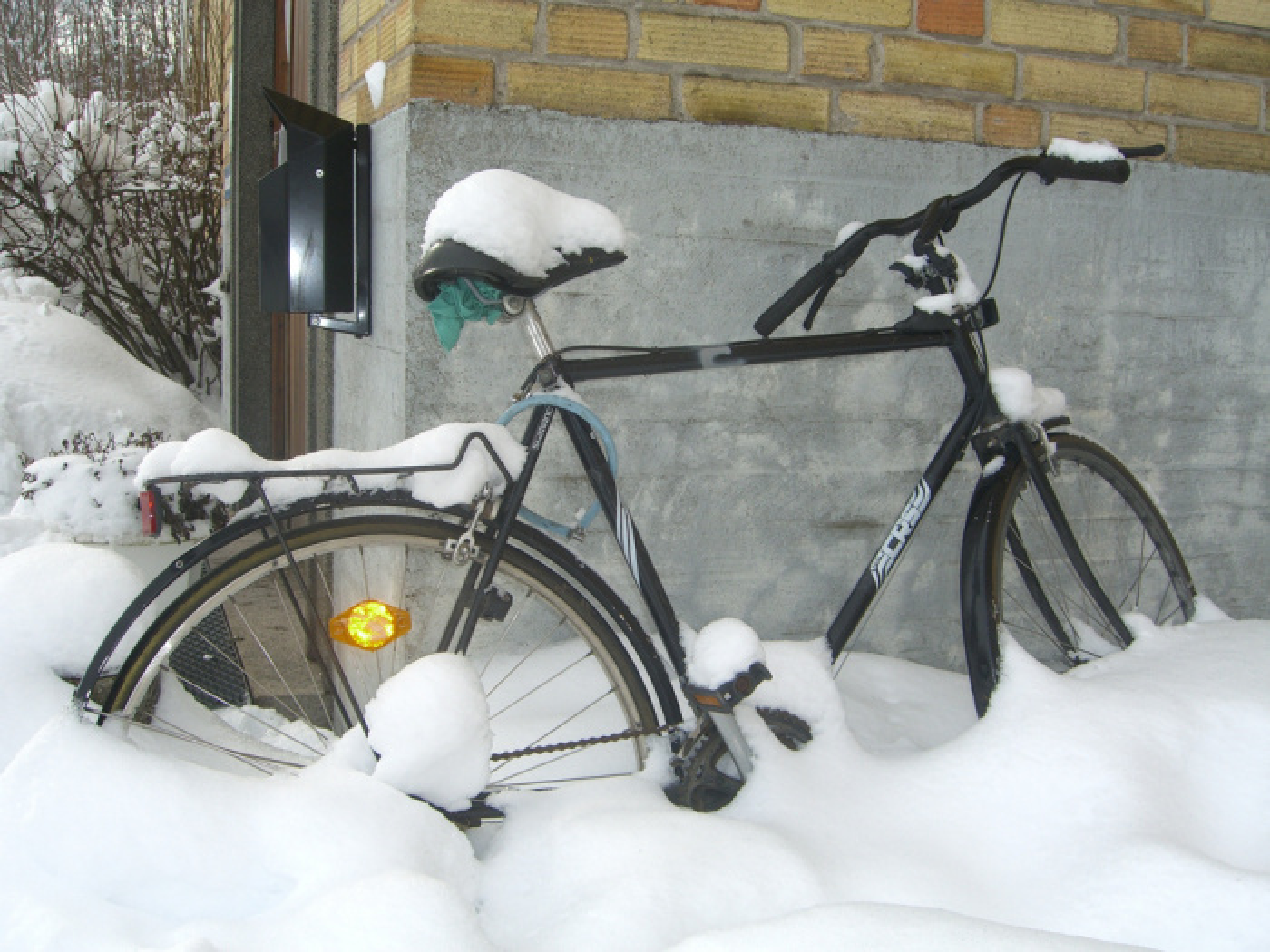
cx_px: 635
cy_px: 476
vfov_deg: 37.7
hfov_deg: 49.0
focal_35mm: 38
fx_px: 1394
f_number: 4
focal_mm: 7.9
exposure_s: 1/320
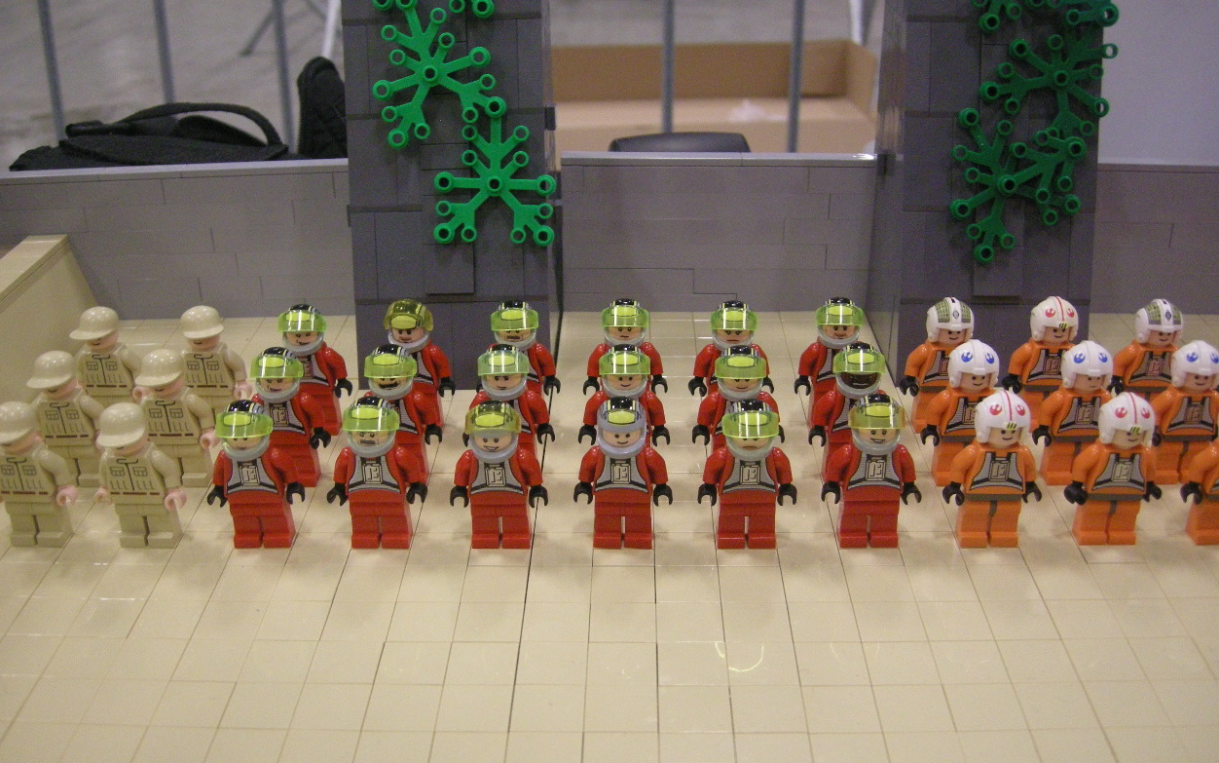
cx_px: 616
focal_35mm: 39
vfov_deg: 32.8
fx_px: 1296
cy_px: 390
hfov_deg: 50.4
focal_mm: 7.5
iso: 400
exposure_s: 1/24
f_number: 2.7
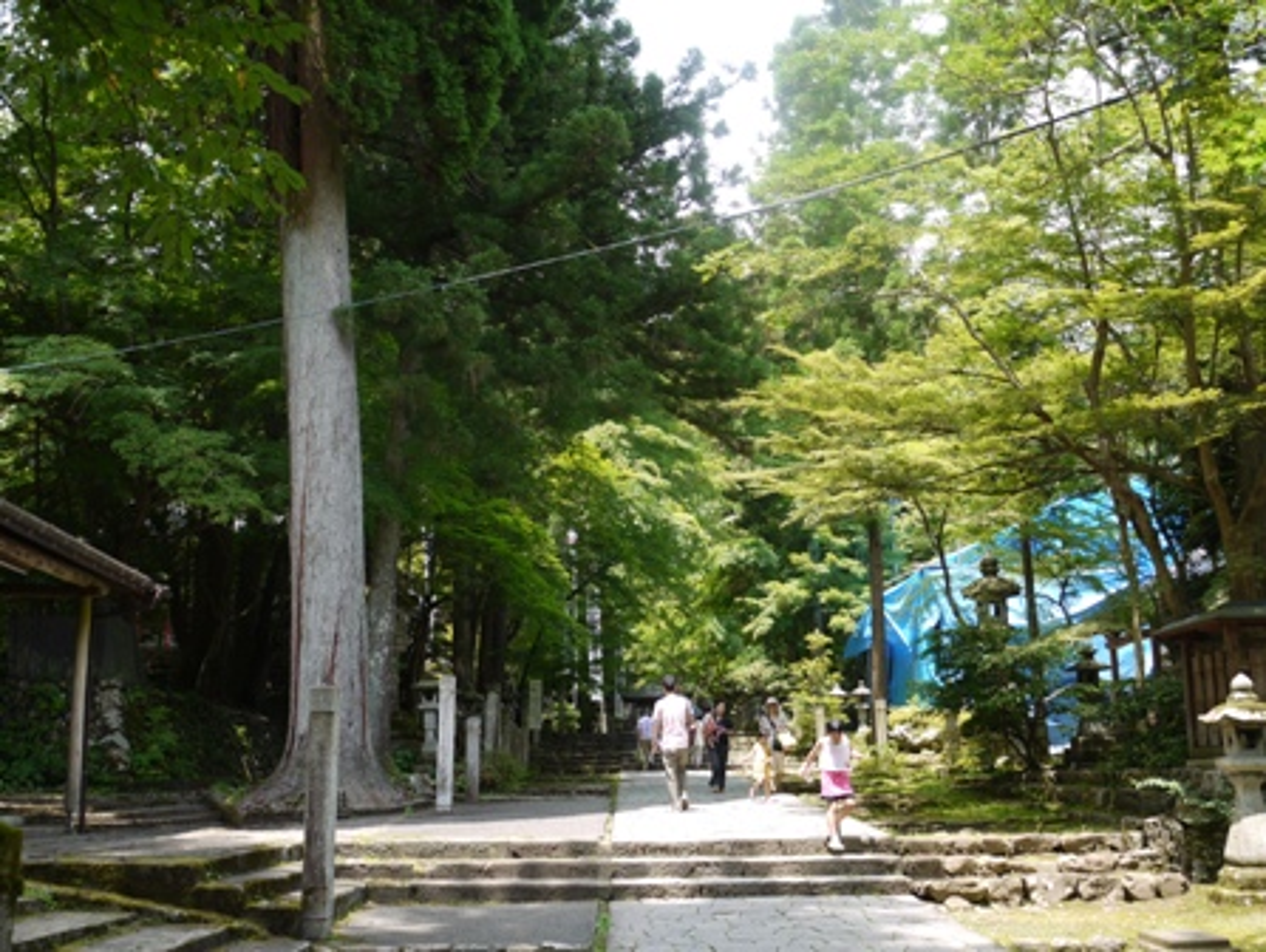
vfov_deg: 39.7
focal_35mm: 36
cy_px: 476
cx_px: 633
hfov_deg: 51.3
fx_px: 1318
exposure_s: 1/125
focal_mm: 18
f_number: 4.5
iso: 100
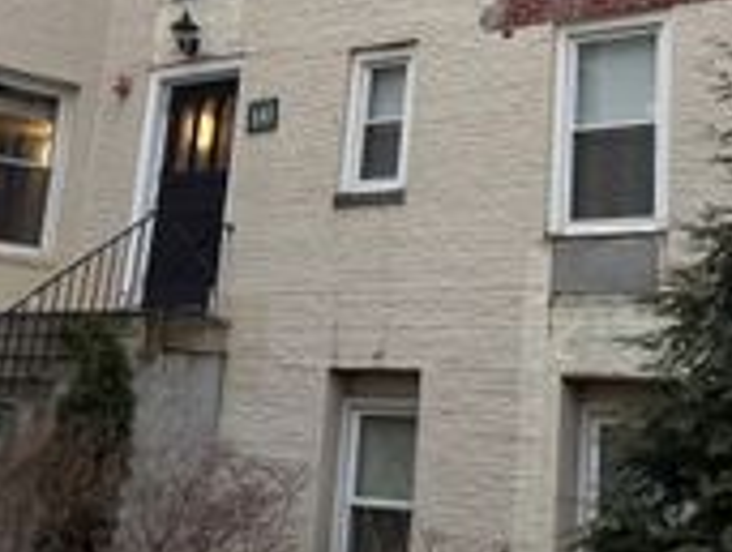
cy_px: -36
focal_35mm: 70
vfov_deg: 20.2
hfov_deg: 27.5
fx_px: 1483
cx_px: 518
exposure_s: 1/559
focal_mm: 6.76
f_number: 1.78
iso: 100
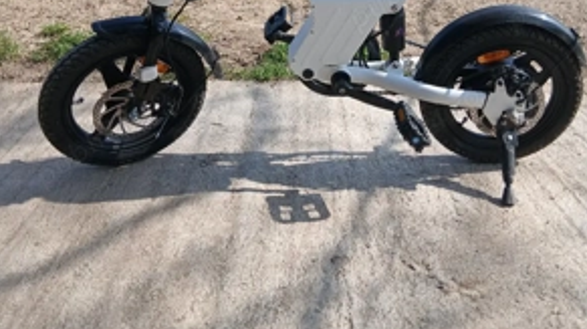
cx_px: 299
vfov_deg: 28.6
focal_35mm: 39
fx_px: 606
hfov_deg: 51.7
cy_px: 4
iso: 20
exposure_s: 1/370
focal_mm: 3.98
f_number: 1.8
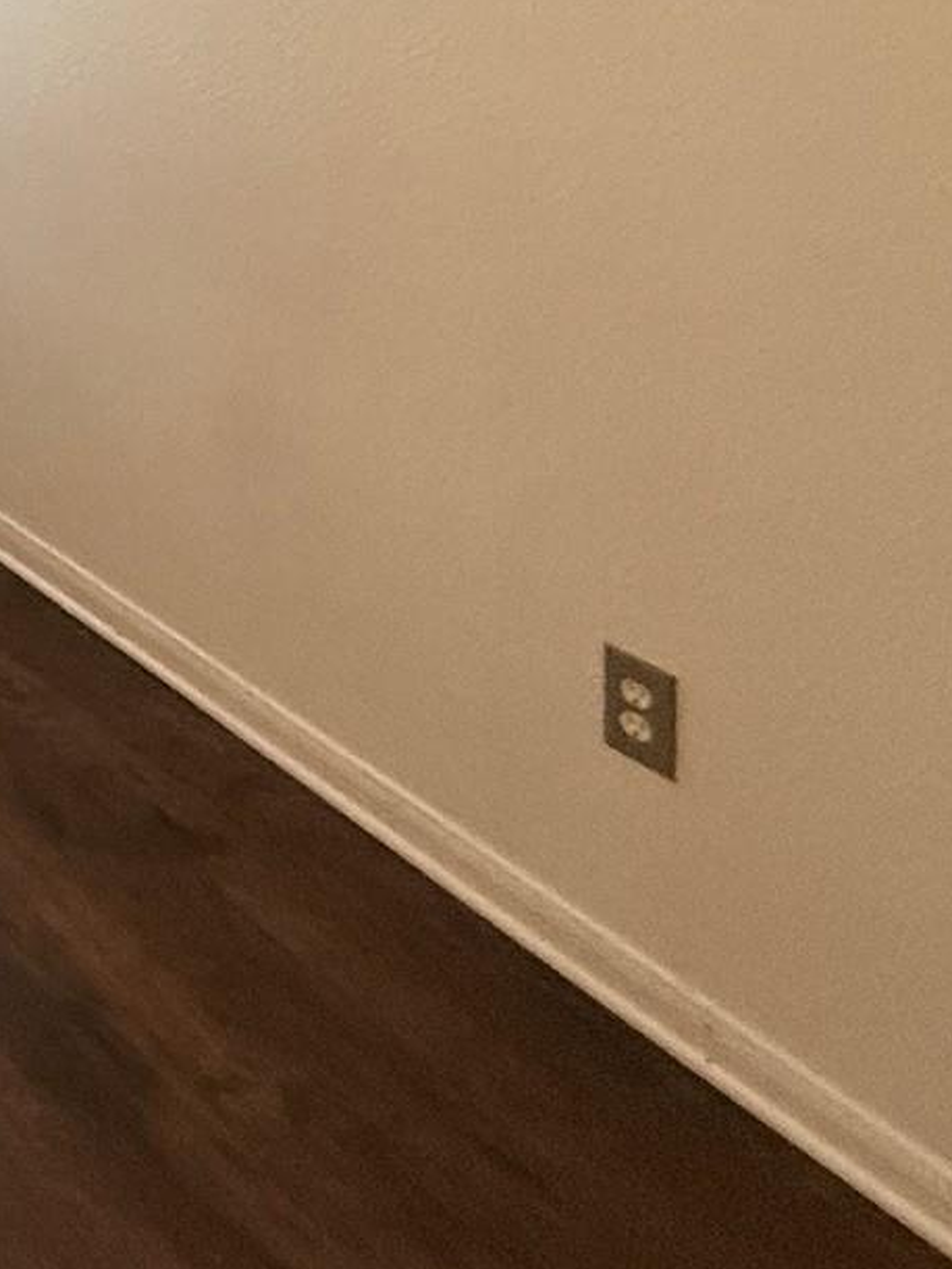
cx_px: -971
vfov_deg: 33.2
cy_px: -243
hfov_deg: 18.7
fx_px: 1722
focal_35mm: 47
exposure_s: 1/60
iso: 250
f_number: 2.2
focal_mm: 2.22
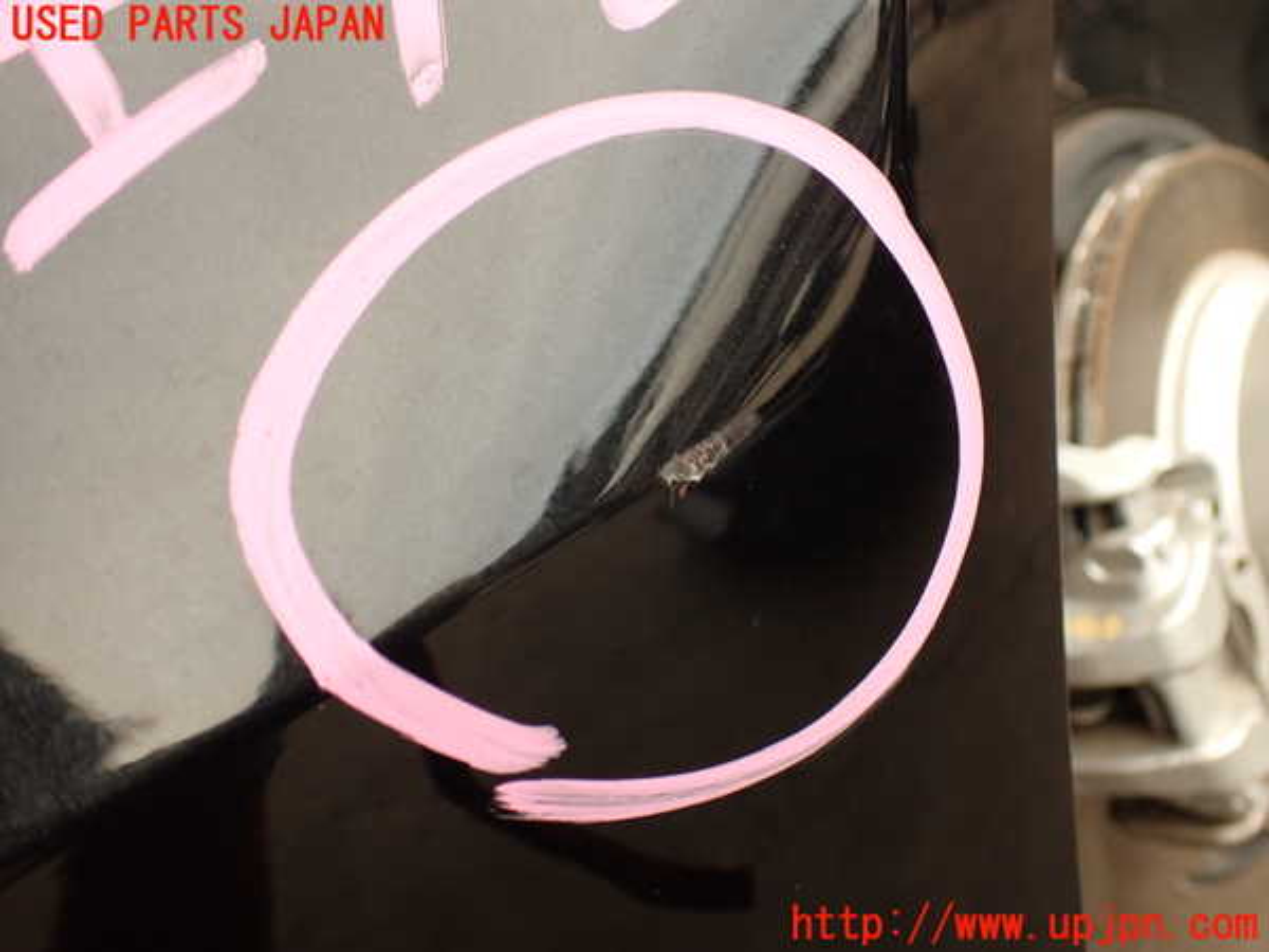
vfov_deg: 44.2
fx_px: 1173
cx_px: 634
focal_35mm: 32
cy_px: 476
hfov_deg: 56.8
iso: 200
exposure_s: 1/50
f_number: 2.4
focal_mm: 5.79
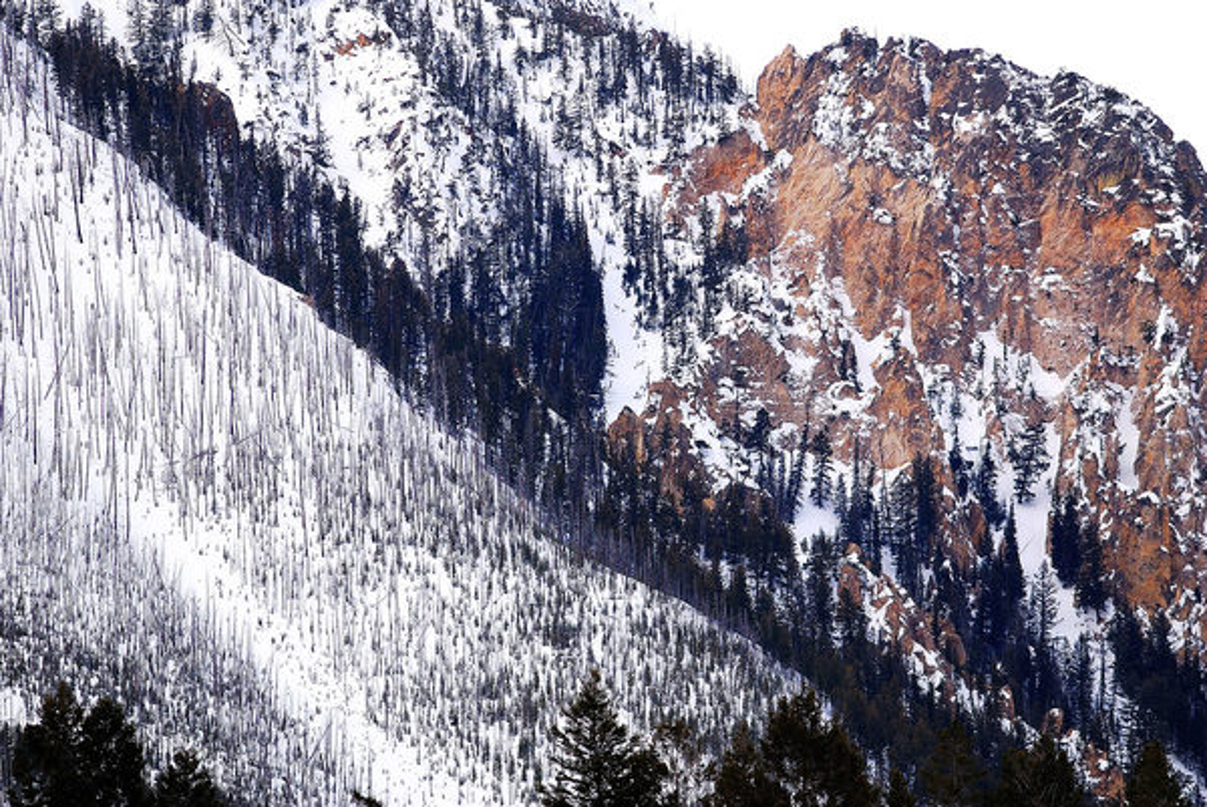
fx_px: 15098
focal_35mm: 450
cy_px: 404
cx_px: 604
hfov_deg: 4.6
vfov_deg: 3.1
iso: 400
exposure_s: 1/640
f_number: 5.6
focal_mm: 300
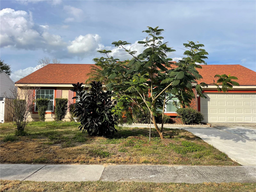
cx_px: 128
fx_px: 185
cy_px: 96
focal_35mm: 25
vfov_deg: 54.9
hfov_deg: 69.4
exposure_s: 1/3922
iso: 32
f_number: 1.6
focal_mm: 5.1
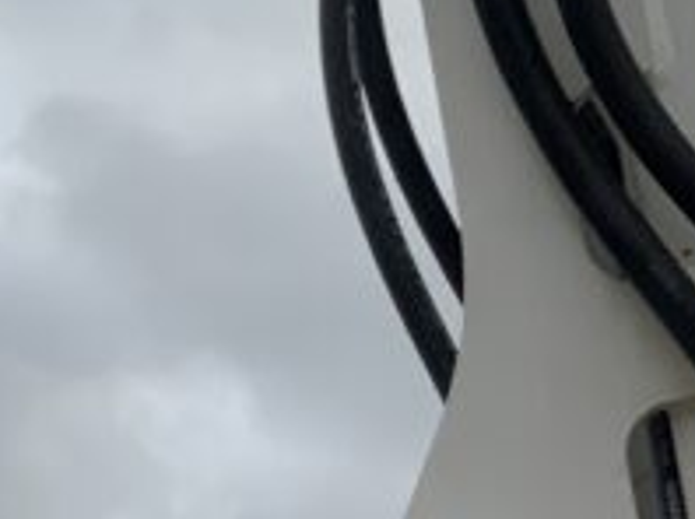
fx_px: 3008
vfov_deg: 9.7
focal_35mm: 150
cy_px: 691
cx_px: 1028
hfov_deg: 12.6
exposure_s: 1/316
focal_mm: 3
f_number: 1.8
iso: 16
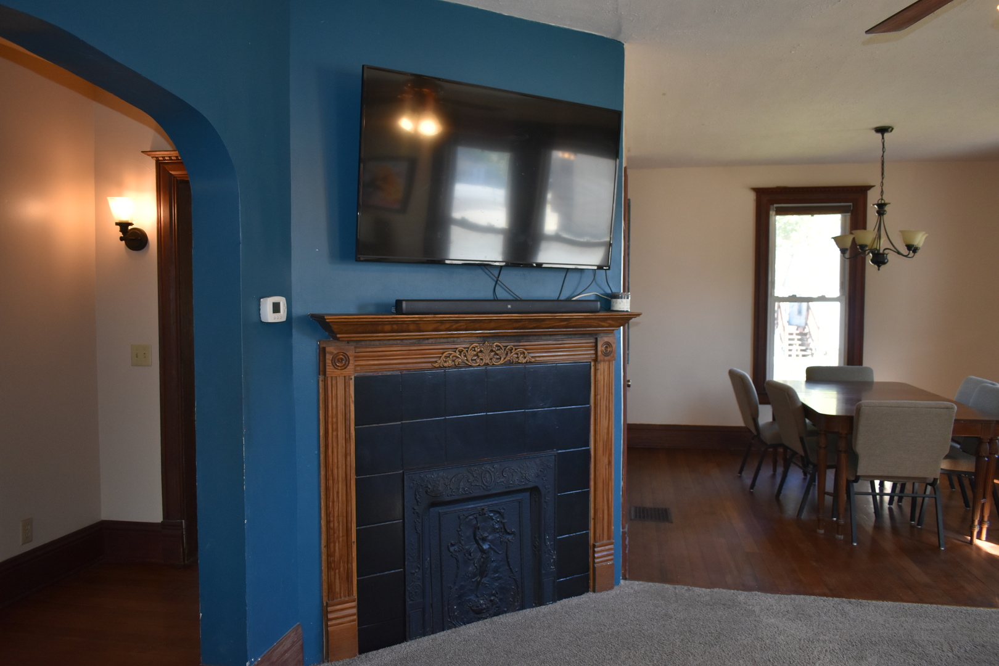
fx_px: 749
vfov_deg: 47.9
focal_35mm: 27
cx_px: 500
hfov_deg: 67.4
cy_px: 333
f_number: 4
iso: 800
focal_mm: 18
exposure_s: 1/200
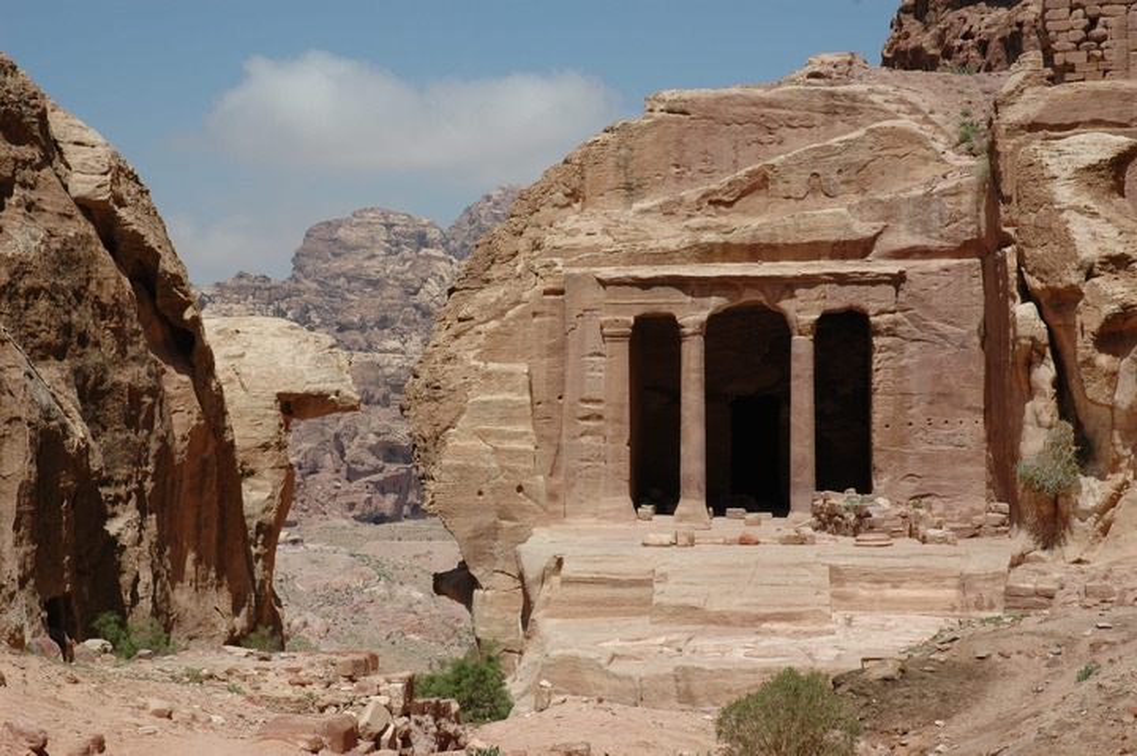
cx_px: 568
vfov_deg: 18.2
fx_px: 2367
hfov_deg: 27.0
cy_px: 378
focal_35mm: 75
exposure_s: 1/500
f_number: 11
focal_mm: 50
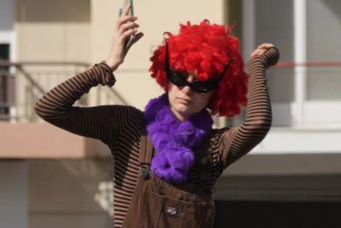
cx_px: 208
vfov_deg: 2.0
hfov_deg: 3.0
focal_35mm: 681
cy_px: 165
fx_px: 6457
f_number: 13
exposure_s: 1/200
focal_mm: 240
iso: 125
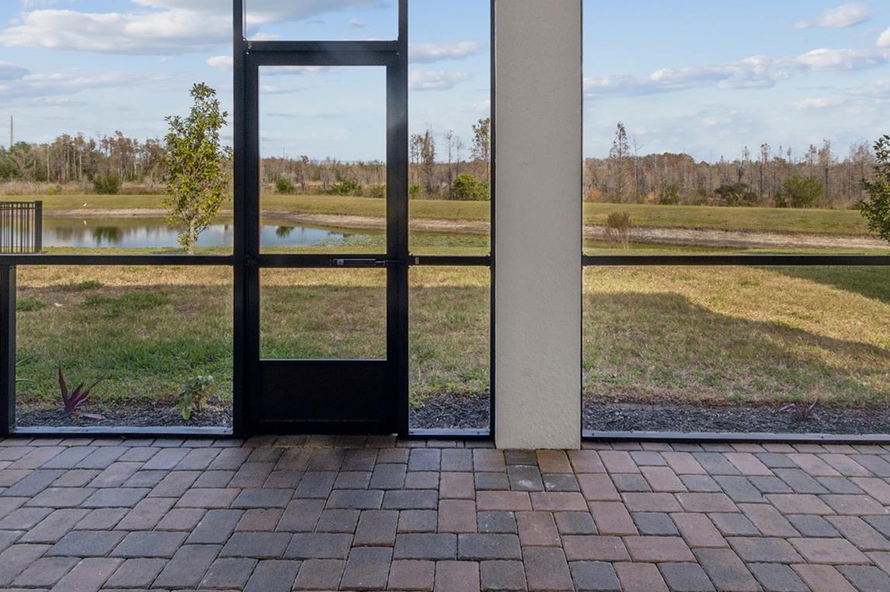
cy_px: 194
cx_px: 435
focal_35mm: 21
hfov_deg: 81.2
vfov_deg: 58.0
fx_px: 519
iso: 100
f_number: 7.1
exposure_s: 1/320
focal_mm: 10
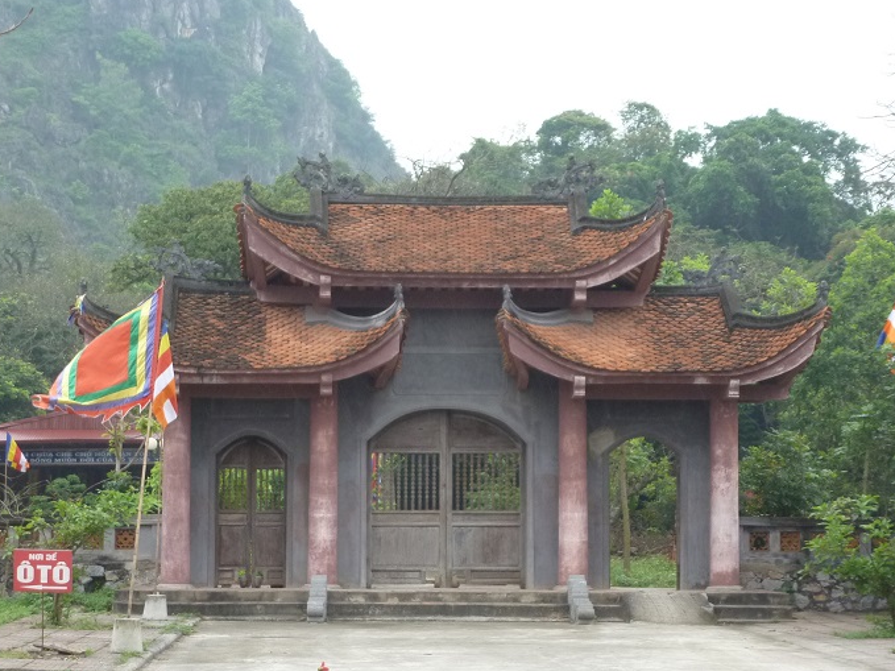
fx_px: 2559
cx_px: 415
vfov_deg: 14.9
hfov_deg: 19.8
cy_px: 387
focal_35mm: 99
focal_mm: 14.8
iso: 250
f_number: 4.8
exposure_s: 1/60
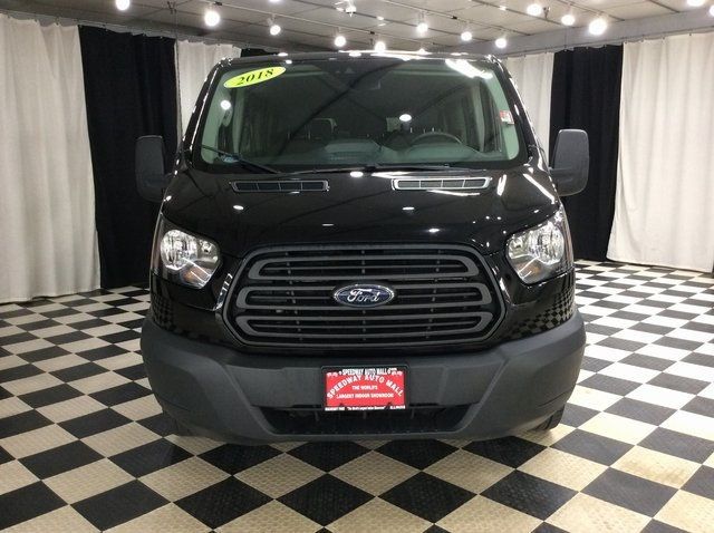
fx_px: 659
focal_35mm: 32
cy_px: 266
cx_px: 357
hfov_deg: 56.9
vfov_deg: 44.1
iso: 100
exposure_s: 1/24
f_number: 2.4
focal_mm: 3.3
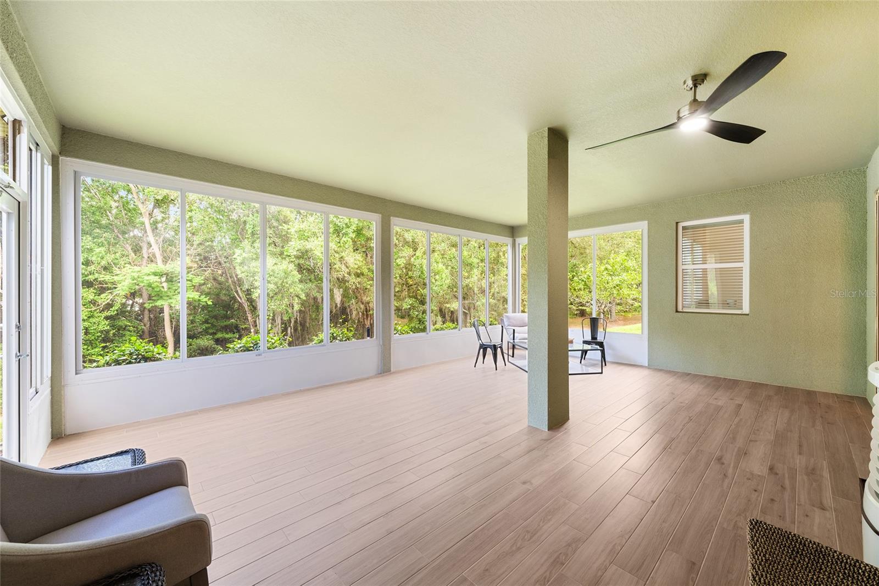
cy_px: 293
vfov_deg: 81.2
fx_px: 342
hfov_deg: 104.3
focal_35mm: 14
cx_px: 440
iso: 320
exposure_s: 1/1.25
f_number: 8
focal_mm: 14
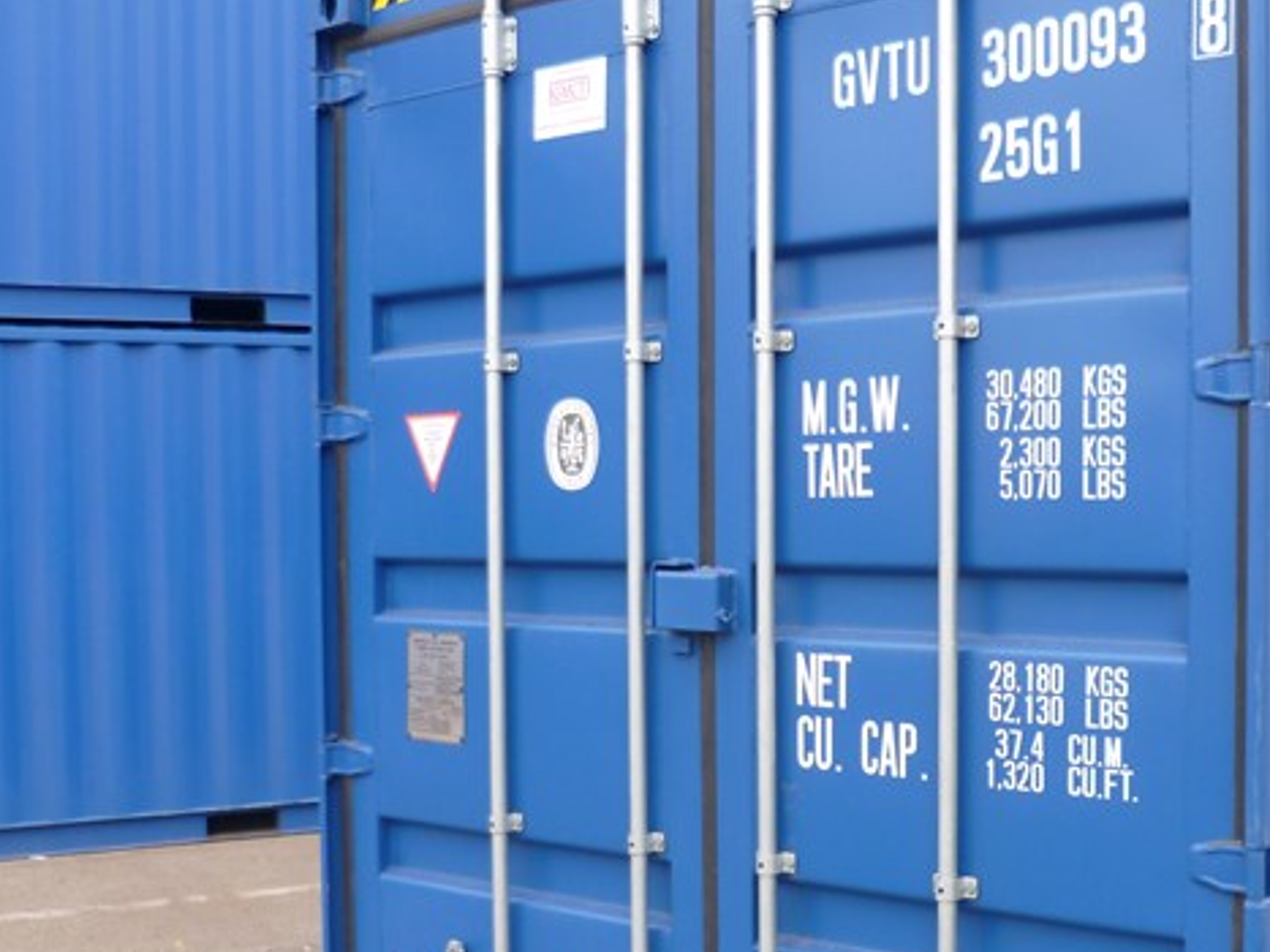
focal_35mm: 48
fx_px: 1761
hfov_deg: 39.1
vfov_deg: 30.1
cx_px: 859
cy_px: 590
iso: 80
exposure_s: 1/60
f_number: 2.8
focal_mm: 5
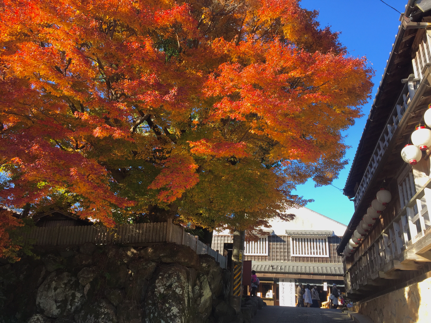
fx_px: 361
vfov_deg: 48.2
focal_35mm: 29
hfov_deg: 61.7
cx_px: 216
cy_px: 162
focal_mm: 4.15
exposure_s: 1/395
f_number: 2.2
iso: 32
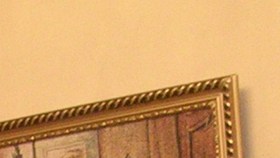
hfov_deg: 8.2
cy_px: 575
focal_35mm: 261
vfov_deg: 4.4
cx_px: -50
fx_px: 1938
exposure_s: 1/30.1
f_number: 2.8
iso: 150
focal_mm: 5.8
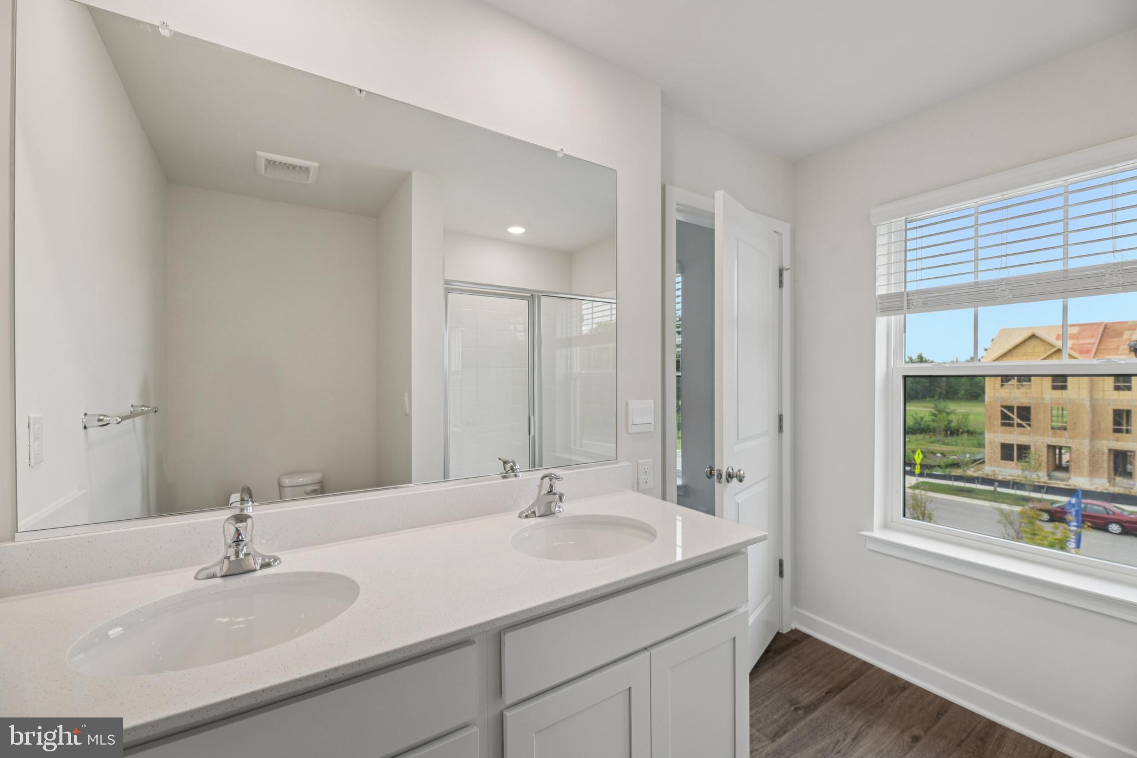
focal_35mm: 14
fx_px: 442
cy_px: 379
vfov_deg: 81.2
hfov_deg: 104.3
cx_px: 568
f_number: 8
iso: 100
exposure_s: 1/20
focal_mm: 14
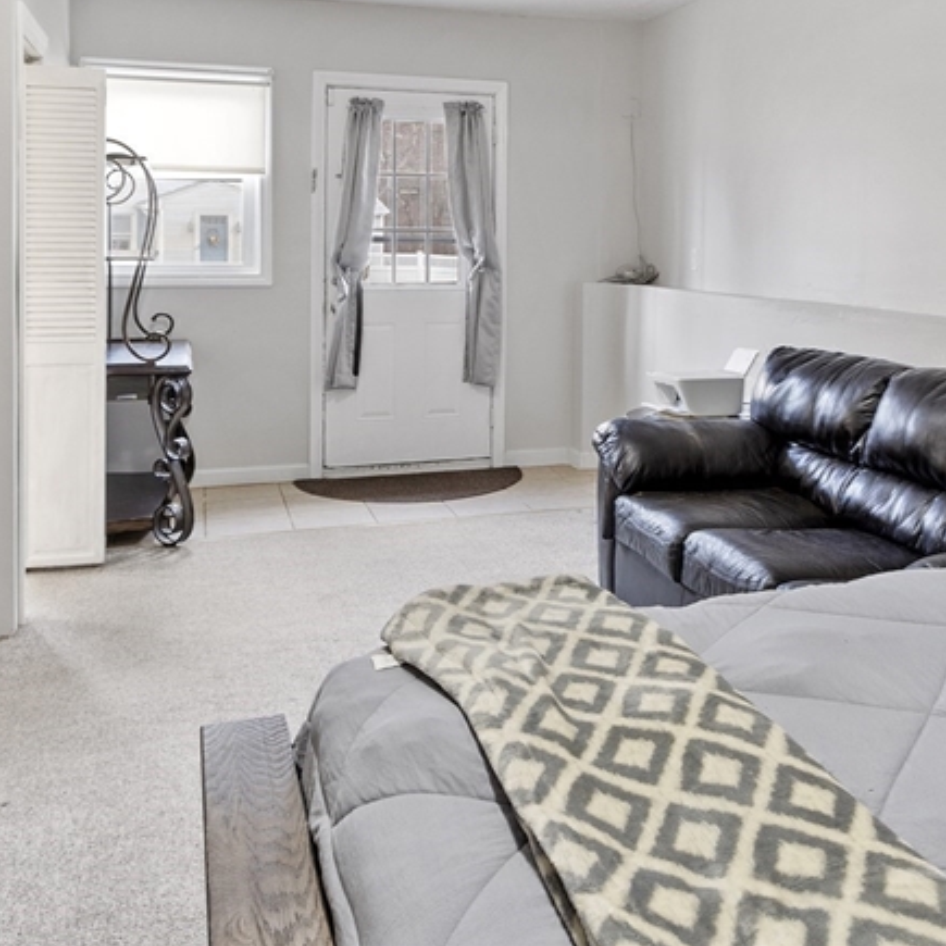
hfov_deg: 45.2
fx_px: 1113
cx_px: 650
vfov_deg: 44.1
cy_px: 208
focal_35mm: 36
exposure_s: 1.6
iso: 400
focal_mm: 12
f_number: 8
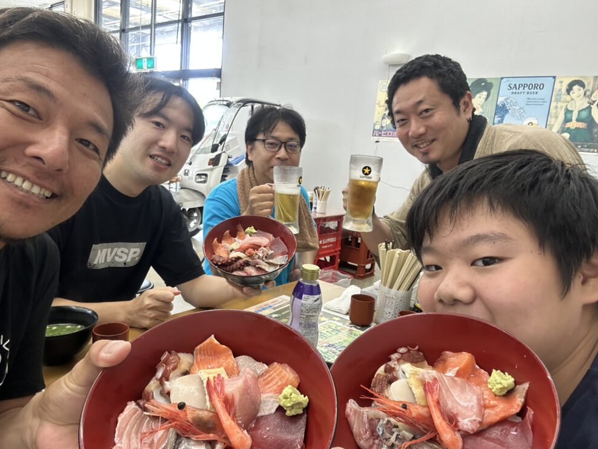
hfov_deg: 71.6
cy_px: 230
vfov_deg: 56.8
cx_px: 296
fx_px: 415
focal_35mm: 24
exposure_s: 1/50
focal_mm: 2.69
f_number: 1.9
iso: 80
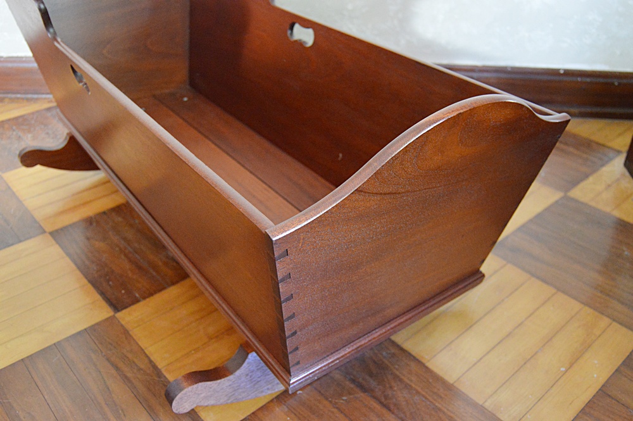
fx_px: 580
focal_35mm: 33
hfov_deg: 57.3
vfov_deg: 39.9
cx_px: 316
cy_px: 210
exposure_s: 1/40
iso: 3200
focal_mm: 22
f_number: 3.5
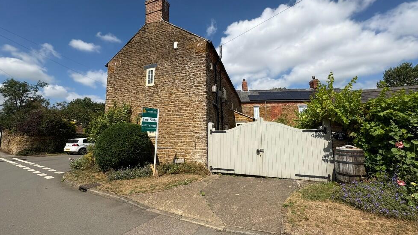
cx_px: 212
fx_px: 177
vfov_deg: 67.1
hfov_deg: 99.4
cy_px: 114
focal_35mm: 16
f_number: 2.2
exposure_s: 1/2770
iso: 50
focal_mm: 2.22
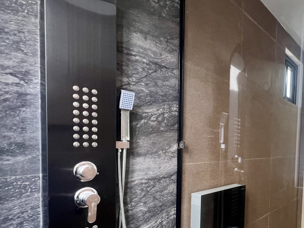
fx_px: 193
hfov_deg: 69.1
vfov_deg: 59.6
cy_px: 153
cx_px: 243
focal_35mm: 22
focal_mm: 1.57
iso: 250
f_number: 1.8
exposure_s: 1/60
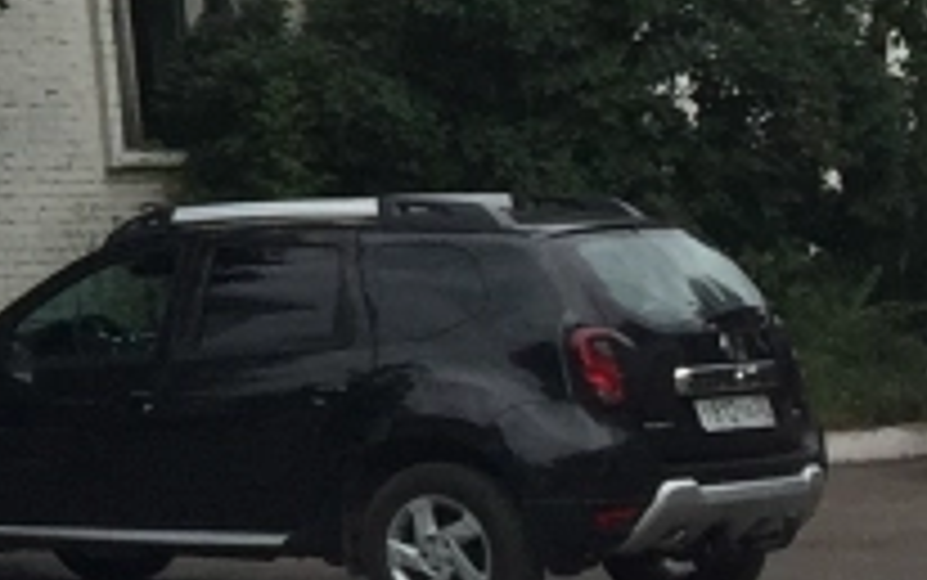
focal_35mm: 187
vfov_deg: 6.9
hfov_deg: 10.1
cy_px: -425
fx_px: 4727
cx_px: -1138
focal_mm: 4.15
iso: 32
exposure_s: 1/1276
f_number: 2.2
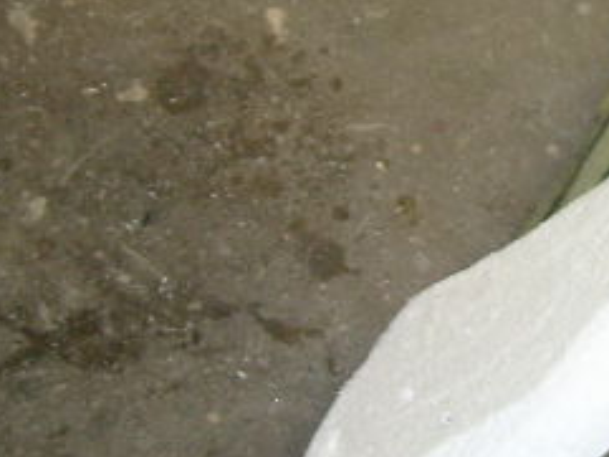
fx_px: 1637
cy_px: 139
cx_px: 713
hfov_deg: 19.9
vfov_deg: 15.9
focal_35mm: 93
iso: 100
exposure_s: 1/60
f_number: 2.8
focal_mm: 5.95
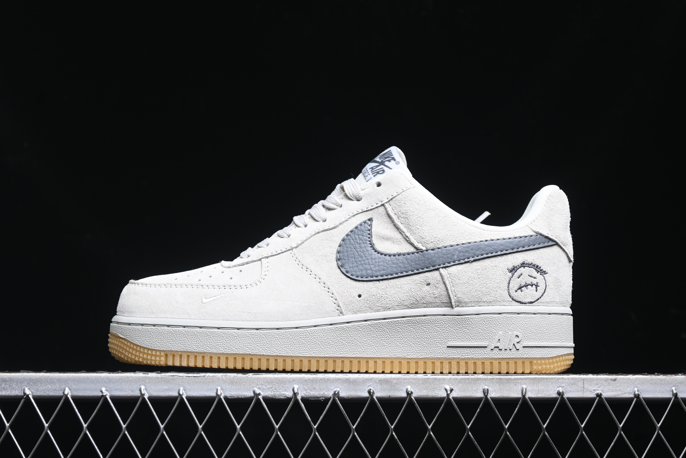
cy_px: 229
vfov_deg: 18.2
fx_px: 1429
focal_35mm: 75
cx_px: 343
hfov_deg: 27.0
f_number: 6.3
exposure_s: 1/60
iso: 160
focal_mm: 50
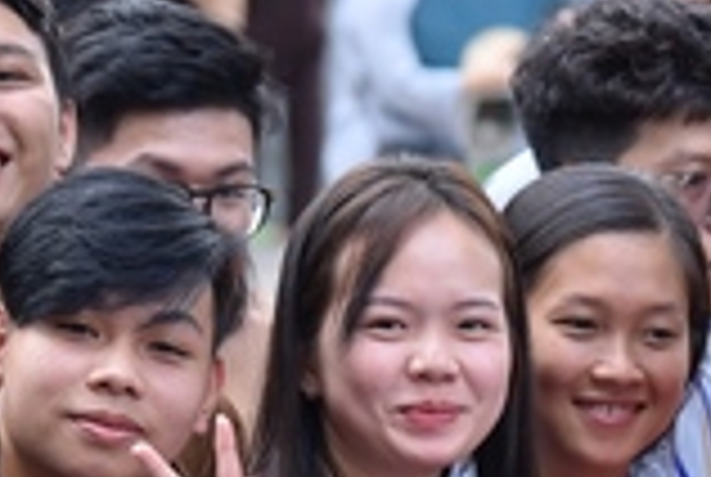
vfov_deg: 3.6
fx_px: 7479
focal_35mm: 378
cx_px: 400
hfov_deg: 5.4
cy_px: 472
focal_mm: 92
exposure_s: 1/125
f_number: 4.5
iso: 100
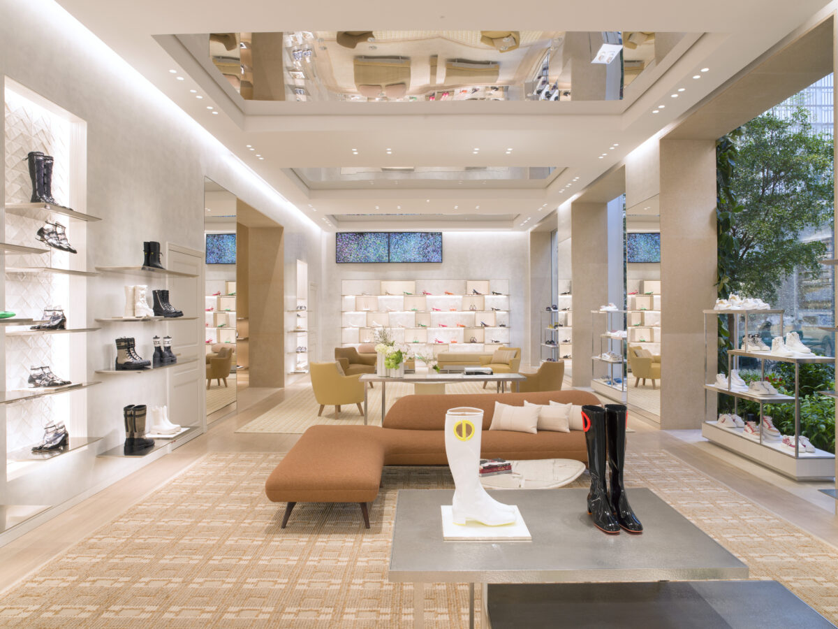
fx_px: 533
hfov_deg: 76.4
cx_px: 419
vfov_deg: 61.1
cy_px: 314
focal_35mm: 22
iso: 100
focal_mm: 28
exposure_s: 1/4
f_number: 14
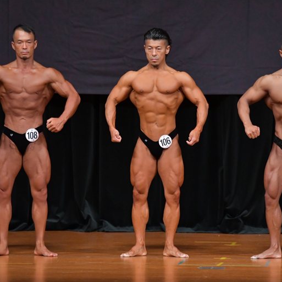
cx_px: 178
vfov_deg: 4.8
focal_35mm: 366
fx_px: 3373
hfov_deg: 4.8
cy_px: 141
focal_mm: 190
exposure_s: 1/400
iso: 4000
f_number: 5.6
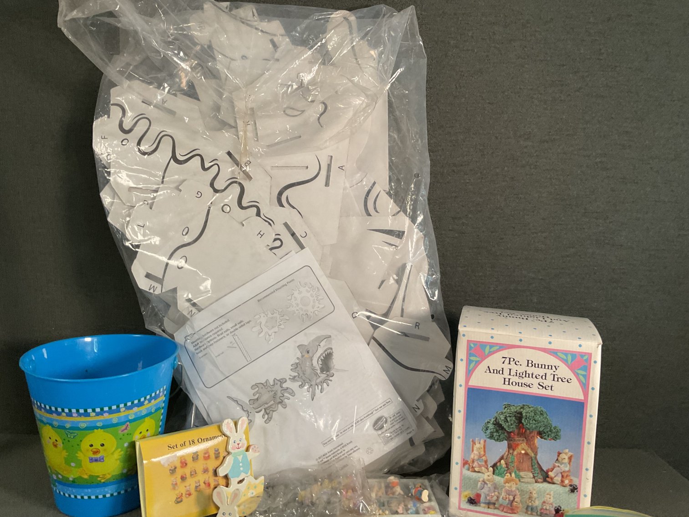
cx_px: 344
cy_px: 258
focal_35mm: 29
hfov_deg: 61.7
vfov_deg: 48.2
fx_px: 577
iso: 100
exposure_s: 1/60
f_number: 1.8
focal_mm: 3
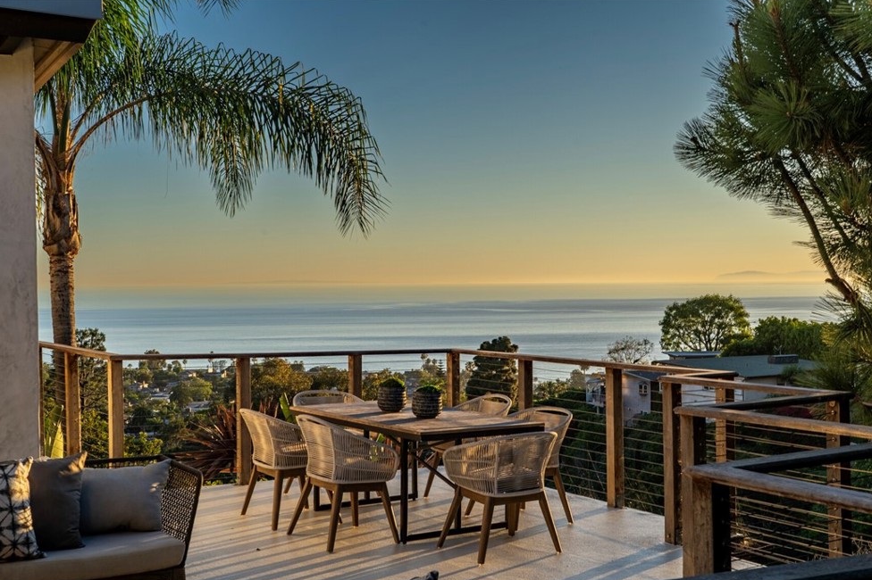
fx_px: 1041
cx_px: 443
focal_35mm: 43
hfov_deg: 45.4
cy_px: 302
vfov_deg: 31.2
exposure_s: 1/640
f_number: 13
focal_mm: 41
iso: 200
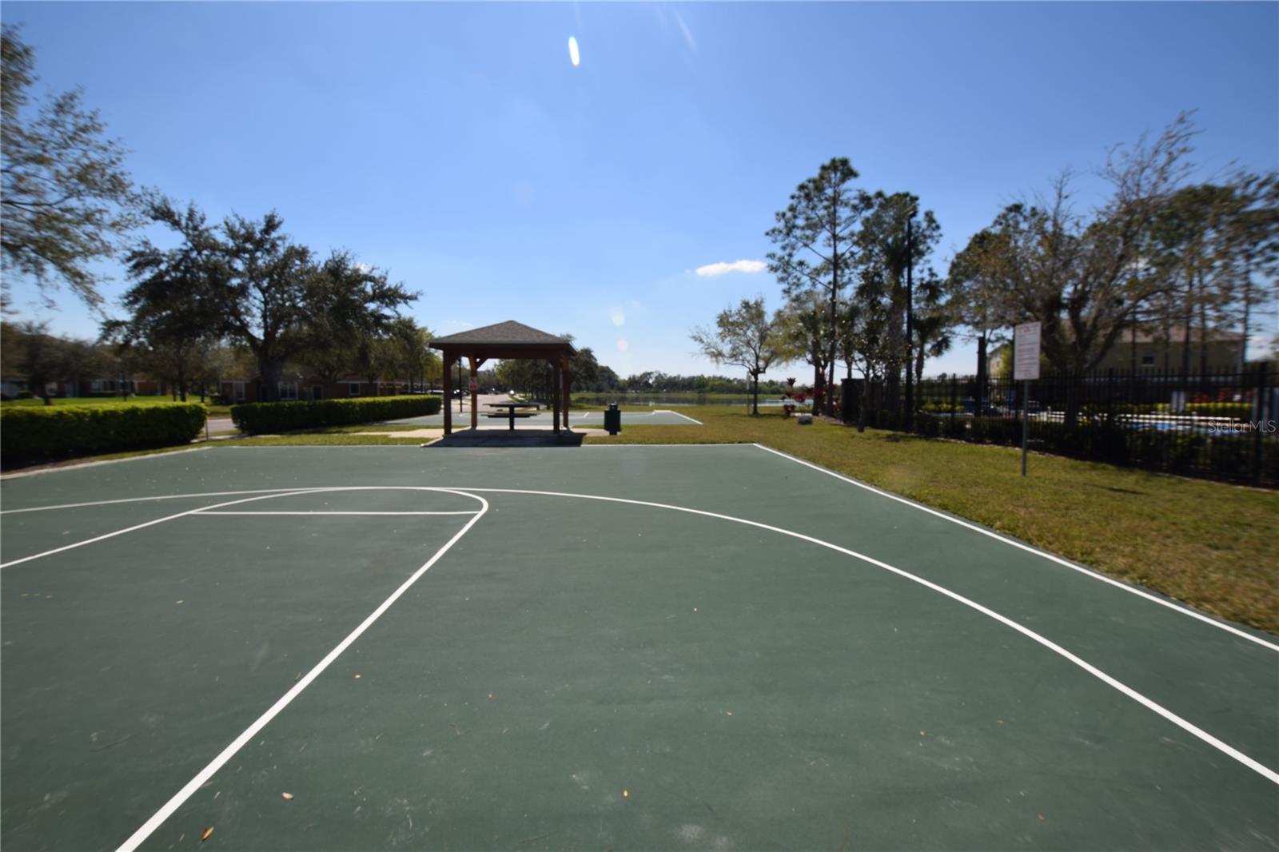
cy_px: 426
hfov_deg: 100.4
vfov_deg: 77.3
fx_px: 533
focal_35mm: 15
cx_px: 640
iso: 100
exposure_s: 1/200
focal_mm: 10
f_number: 11
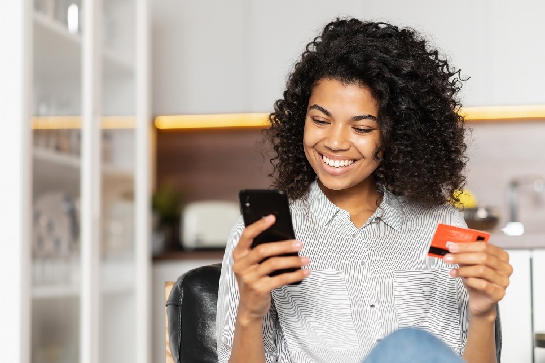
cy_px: 182
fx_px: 1286
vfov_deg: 16.1
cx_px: 272
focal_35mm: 85
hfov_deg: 23.9
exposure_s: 1/200
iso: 360
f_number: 2.5
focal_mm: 85
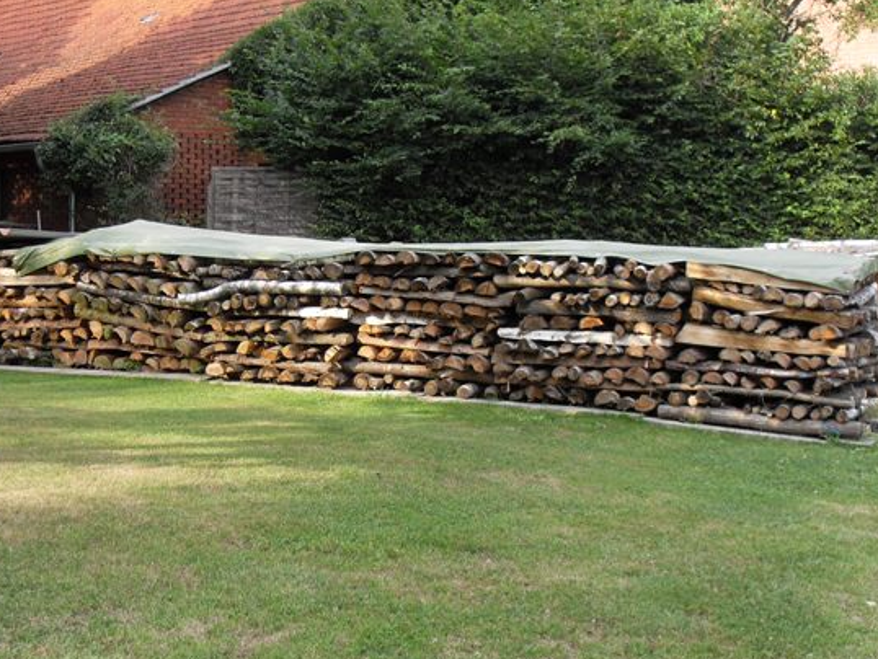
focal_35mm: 63
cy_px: 382
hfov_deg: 30.7
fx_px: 1599
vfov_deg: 23.3
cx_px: 369
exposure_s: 1/125
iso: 80
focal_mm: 8.4
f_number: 3.4
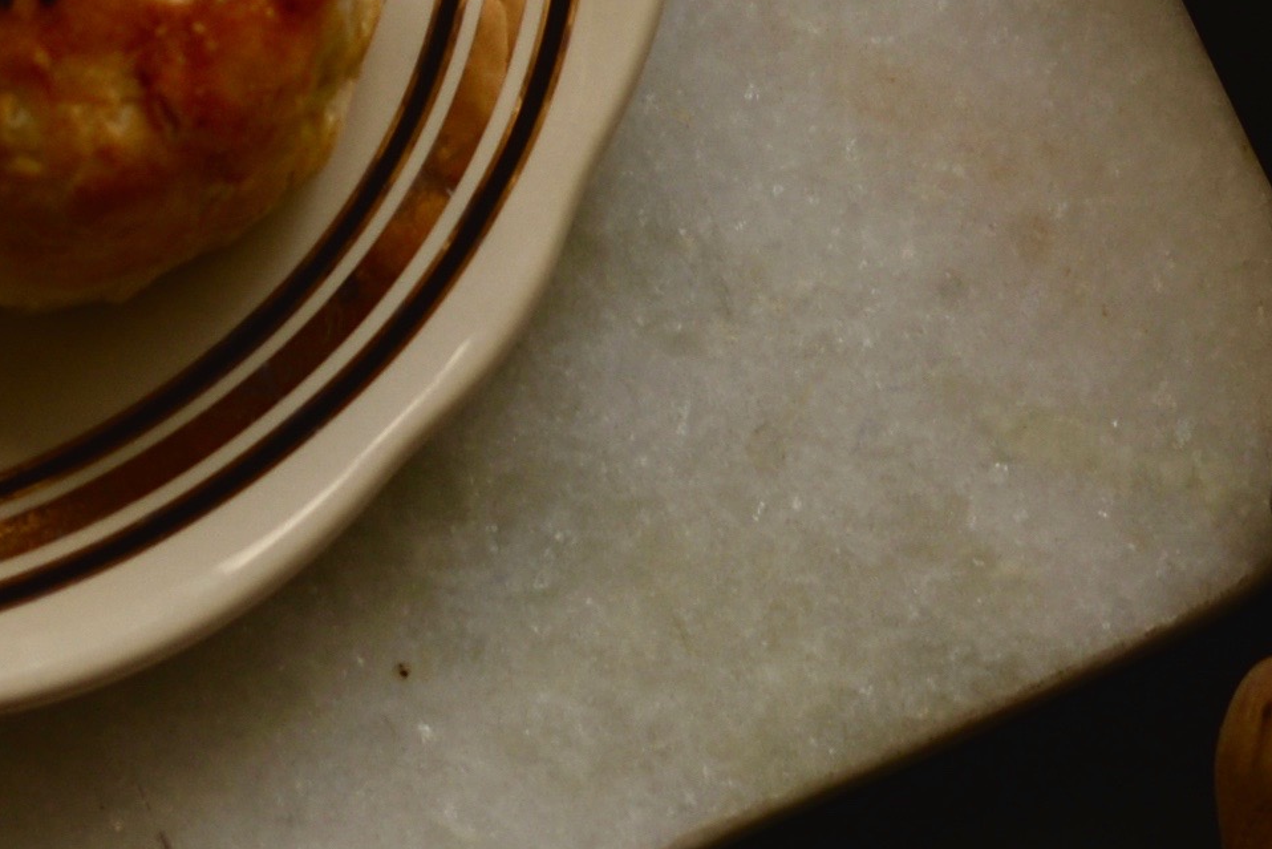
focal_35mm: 314
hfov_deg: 6.5
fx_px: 11096
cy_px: -457
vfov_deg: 4.4
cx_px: 146
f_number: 1.8
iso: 125
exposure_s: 1/250
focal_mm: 50
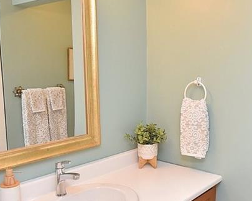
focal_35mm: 38
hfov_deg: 46.7
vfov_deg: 39.0
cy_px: 118
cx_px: 180
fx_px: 283
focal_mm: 16
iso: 500
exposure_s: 1/60
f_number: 6.3
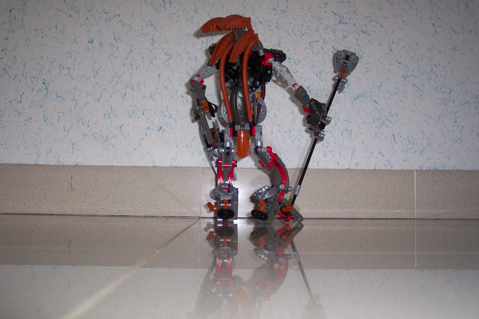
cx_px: 240
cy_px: 160
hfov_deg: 50.7
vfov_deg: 35.1
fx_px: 506
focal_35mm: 38
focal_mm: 8
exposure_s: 1/30
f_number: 2.8
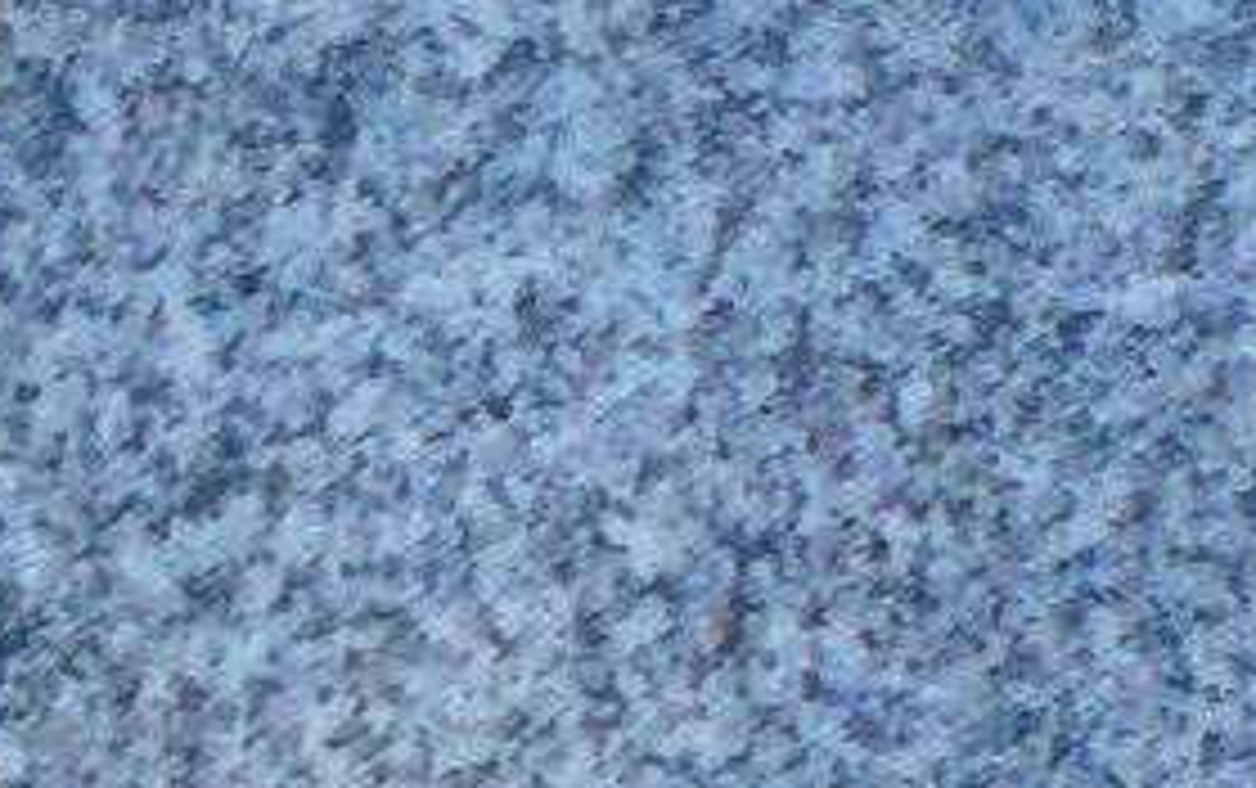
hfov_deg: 10.3
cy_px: 2625
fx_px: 6031
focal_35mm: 176
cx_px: -1792
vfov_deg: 6.6
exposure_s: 1/250
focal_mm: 4.6
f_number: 2.8
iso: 100
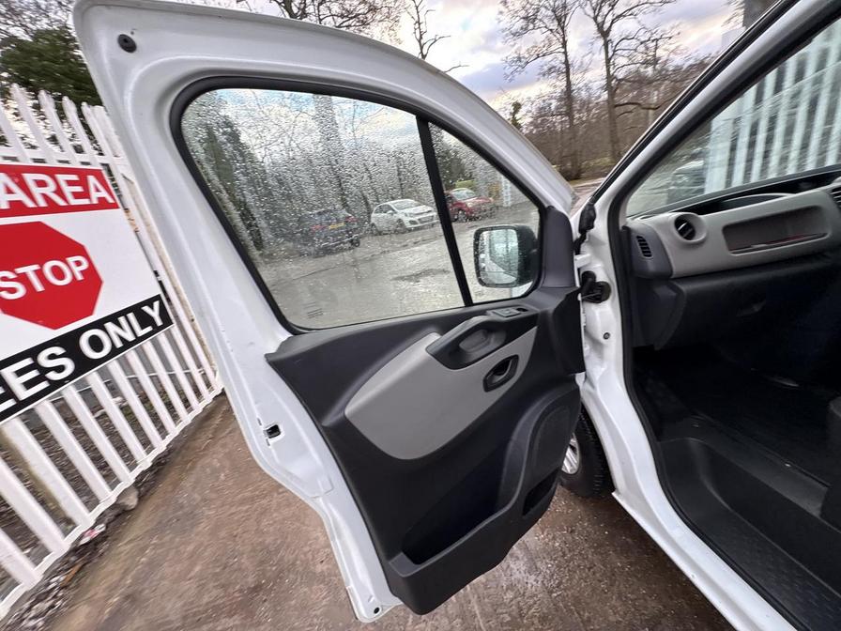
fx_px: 340
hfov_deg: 102.1
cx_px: 420
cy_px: 316
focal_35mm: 14
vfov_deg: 85.7
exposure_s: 1/99
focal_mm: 2.22
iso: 100
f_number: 2.2
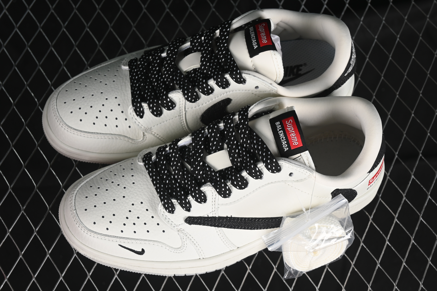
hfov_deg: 27.0
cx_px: 218
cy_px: 146
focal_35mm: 75
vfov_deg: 18.2
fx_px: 910
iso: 160
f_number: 7.1
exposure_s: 1/60
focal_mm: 50
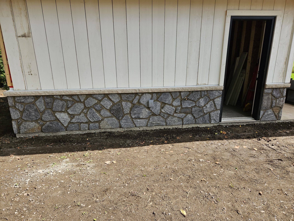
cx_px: 147
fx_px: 195
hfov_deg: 73.9
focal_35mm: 23
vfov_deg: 58.9
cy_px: 110
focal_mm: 5.4
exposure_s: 1/1395
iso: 32
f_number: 1.8
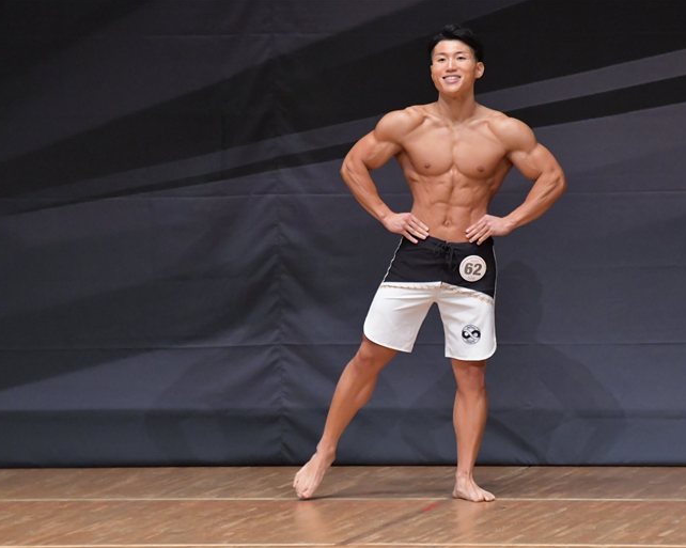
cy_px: 273
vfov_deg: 4.3
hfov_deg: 5.4
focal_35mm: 357
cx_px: 404
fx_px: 7245
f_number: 5.6
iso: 6400
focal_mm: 210
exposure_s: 1/400
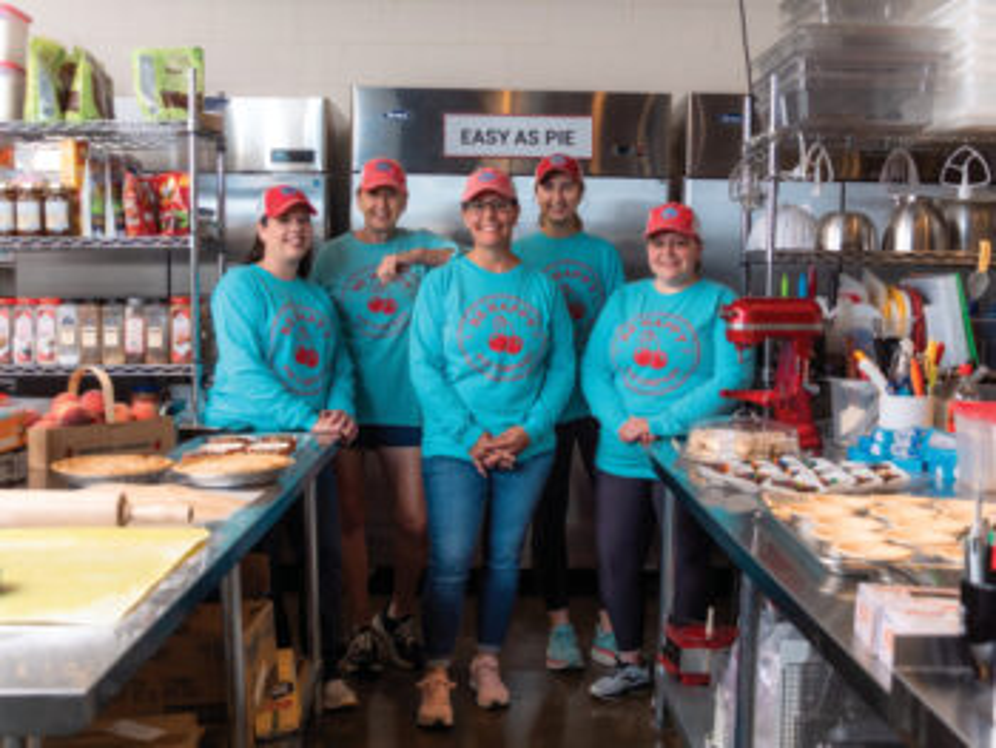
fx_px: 1209
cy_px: 374
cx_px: 498
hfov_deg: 44.8
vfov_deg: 34.4
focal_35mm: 42
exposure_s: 1/320
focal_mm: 21
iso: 200
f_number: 3.8
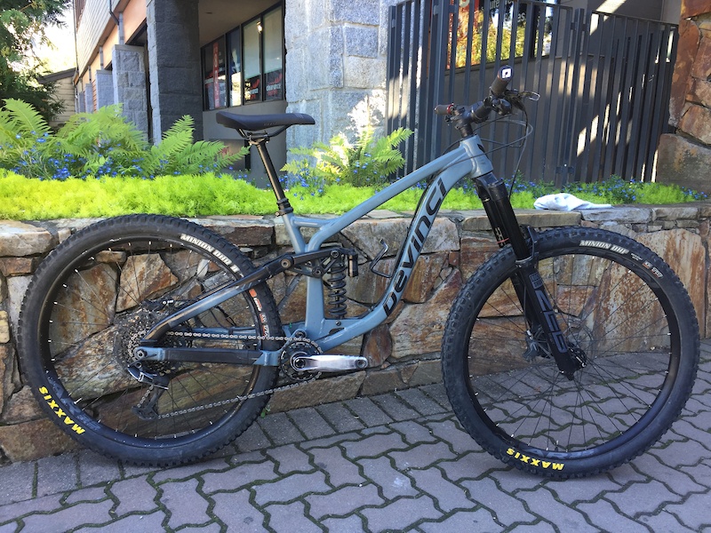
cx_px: 356
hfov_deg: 61.7
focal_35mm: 29
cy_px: 266
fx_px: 596
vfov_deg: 48.2
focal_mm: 4.15
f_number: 2.2
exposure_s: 1/60
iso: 40
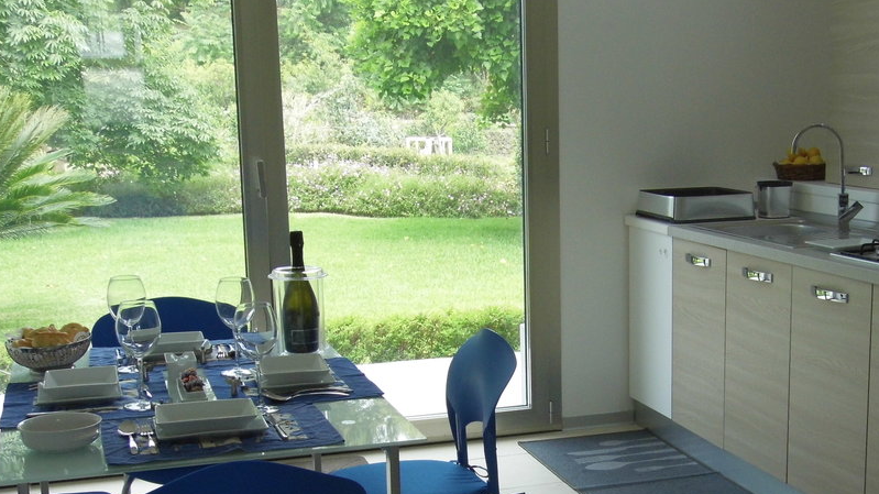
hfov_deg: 38.3
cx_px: 541
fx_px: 1258
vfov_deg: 21.9
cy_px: 396
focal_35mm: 54
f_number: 3.2
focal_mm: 5.8
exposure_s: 1/125
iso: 100
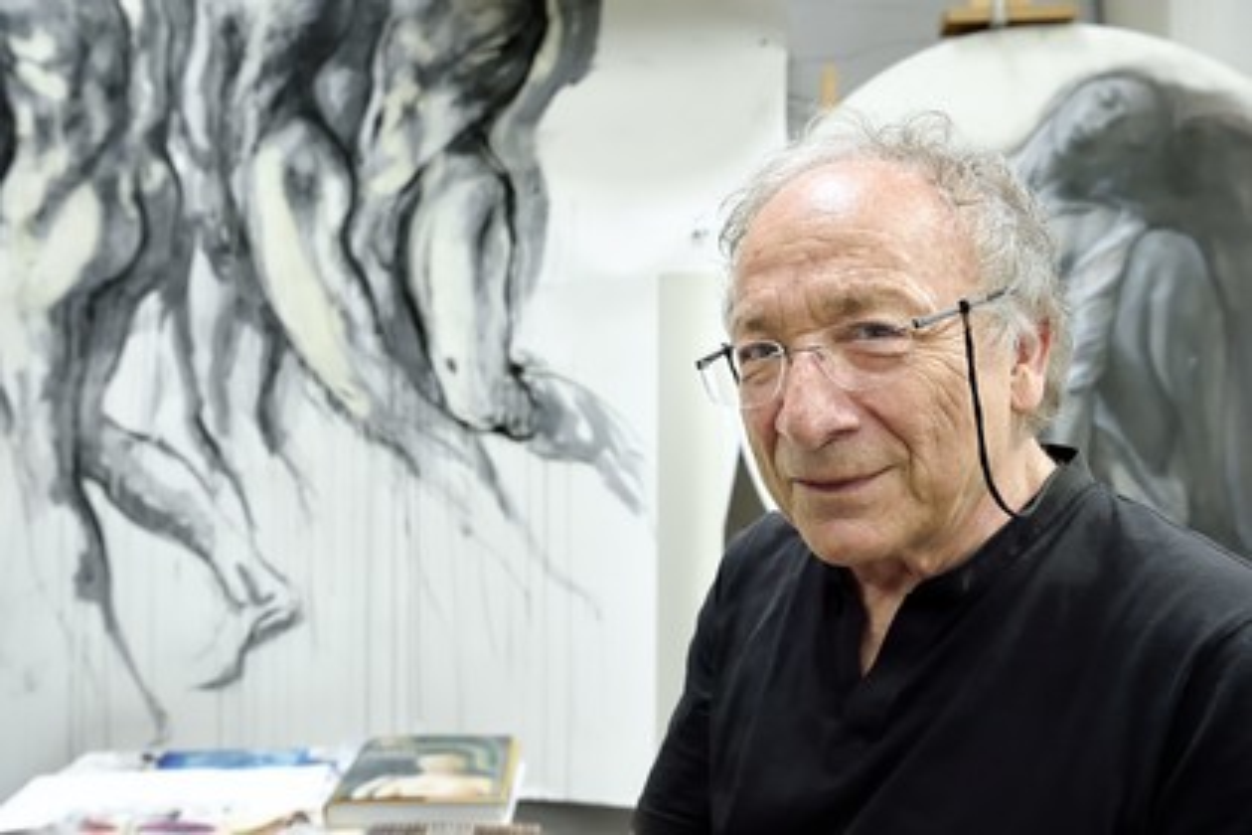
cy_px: 418
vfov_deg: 38.9
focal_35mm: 34
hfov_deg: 55.8
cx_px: 626
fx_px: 1182
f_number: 6.3
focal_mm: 34
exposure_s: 1/100
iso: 1600
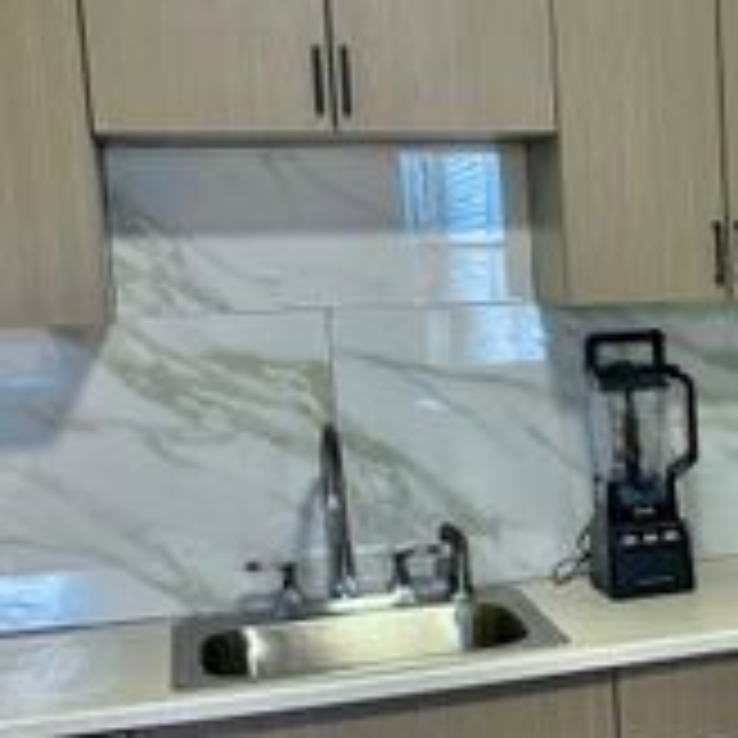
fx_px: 1688
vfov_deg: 24.6
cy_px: 484
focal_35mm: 70
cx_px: 819
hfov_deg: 23.1
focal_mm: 5.96
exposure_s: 1/60
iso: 160
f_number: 1.6
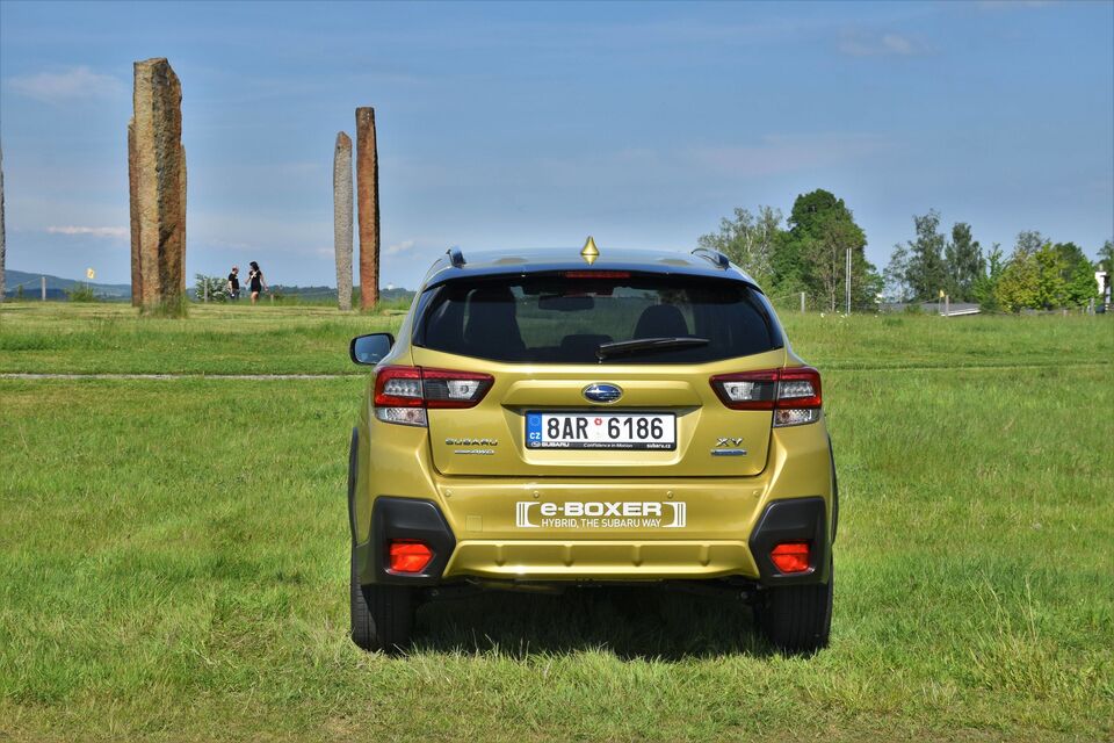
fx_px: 2089
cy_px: 372
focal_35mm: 68
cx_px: 557
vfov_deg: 20.2
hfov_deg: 29.9
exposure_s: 1/400
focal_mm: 45
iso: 200
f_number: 10
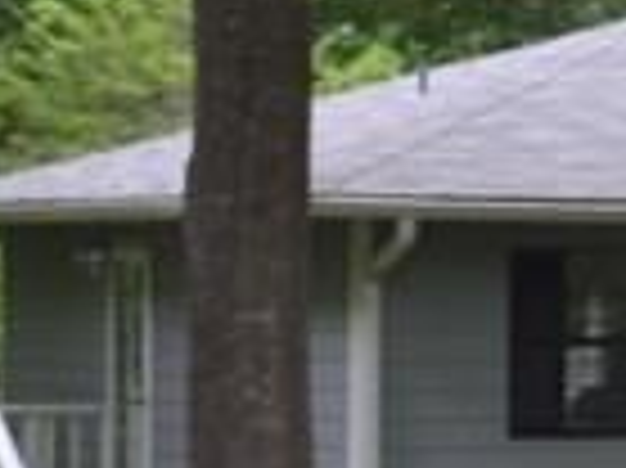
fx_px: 3849
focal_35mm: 213
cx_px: 1207
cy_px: 322
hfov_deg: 8.8
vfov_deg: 7.0
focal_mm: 32
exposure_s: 1/100
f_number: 5
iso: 400
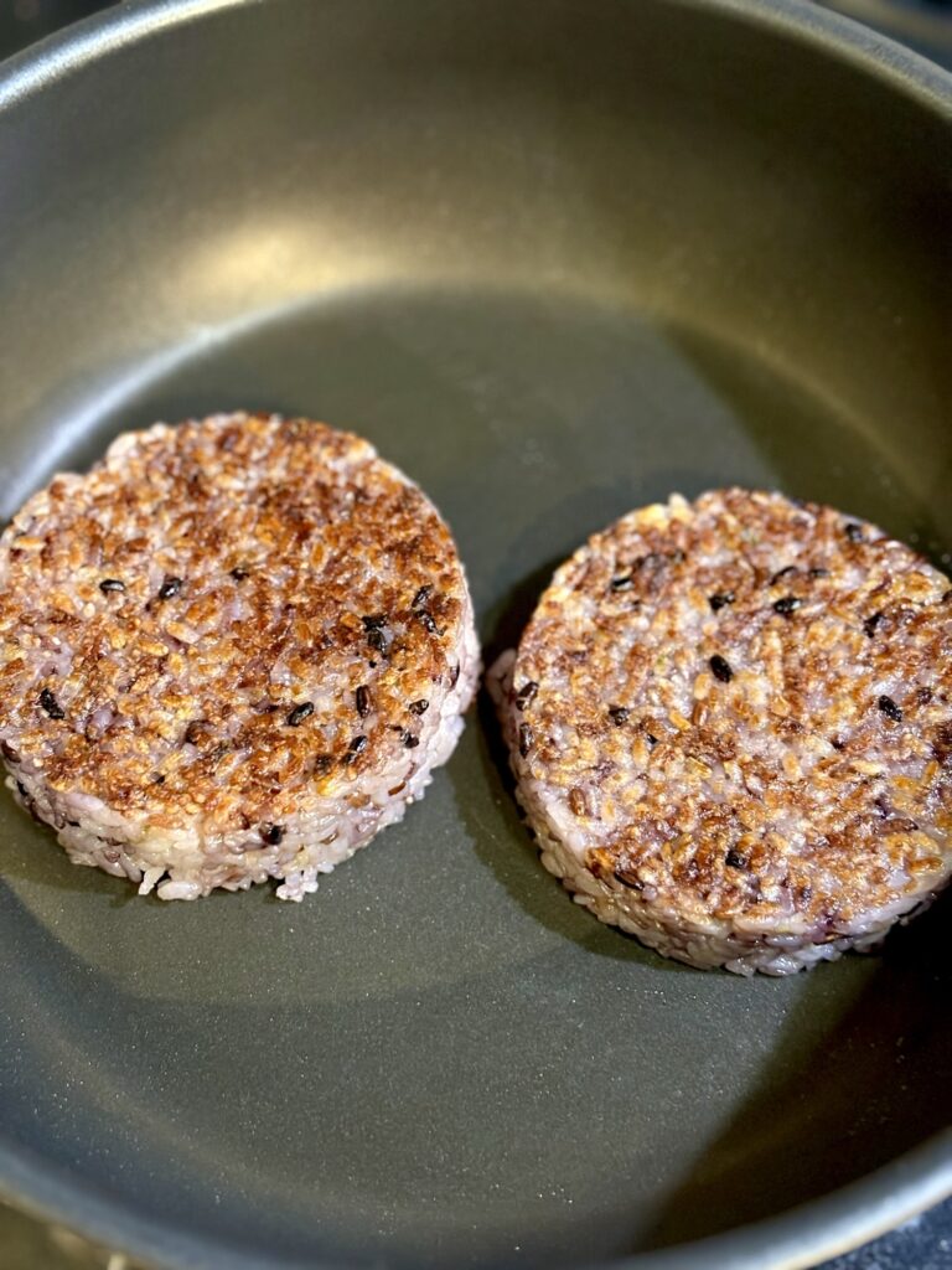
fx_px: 1907
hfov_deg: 28.0
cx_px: 476
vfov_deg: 36.8
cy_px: 635
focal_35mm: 52
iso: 320
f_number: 1.6
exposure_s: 1/25
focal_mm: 5.96
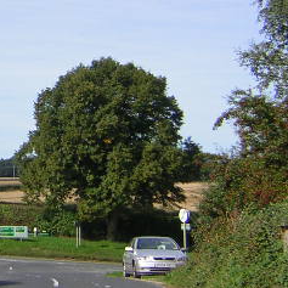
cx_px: 16
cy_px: 97
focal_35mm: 86
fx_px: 810
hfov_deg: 19.7
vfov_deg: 20.1
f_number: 5.2
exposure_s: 1/337
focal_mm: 4.7
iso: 50
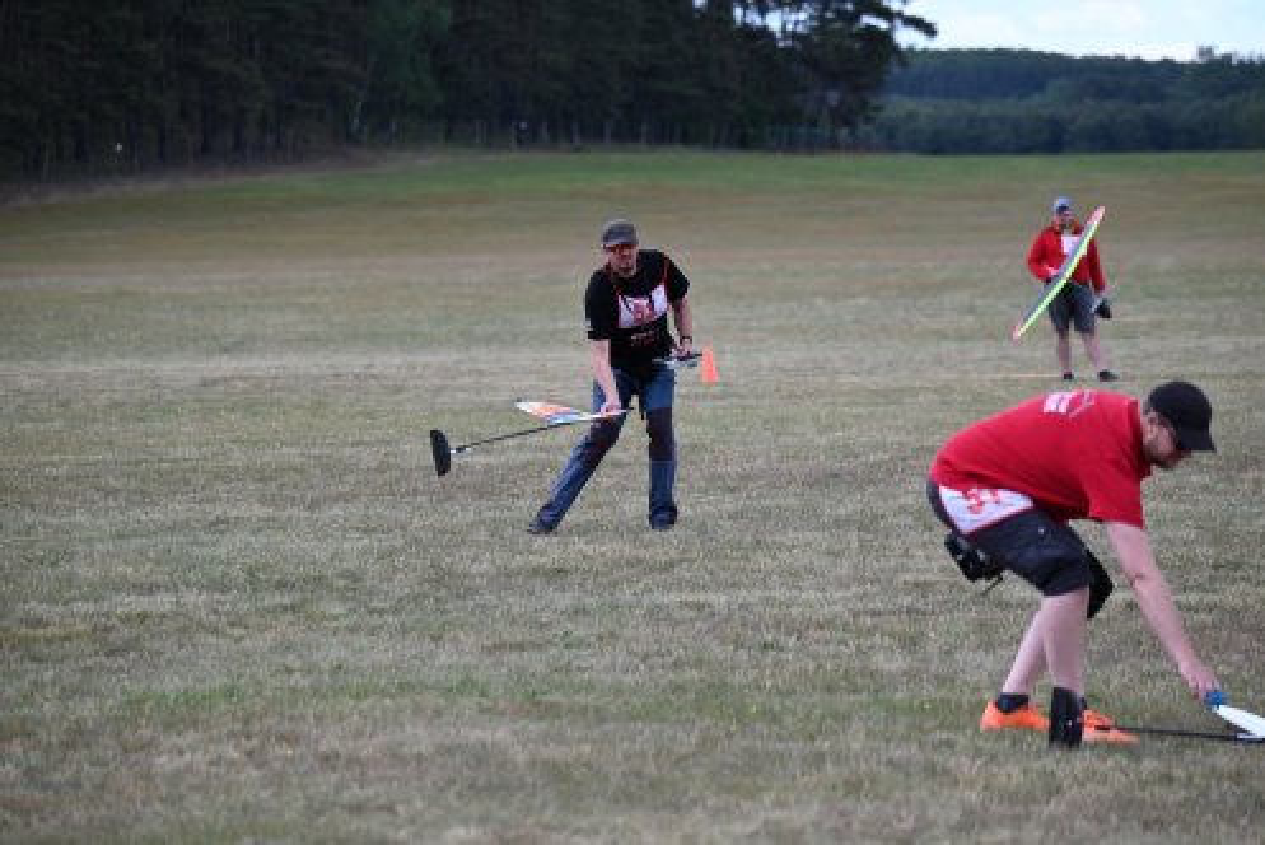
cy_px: 422
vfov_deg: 6.0
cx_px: 632
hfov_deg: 8.9
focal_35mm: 230
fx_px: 8086
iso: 320
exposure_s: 1/500
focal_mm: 230
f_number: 5.6
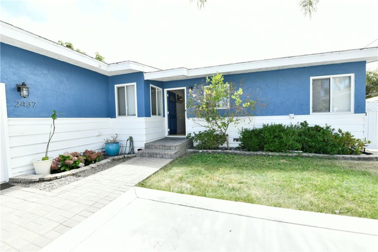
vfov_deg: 81.2
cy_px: 126
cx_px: 189
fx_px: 147
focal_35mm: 14
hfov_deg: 104.2
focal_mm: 14
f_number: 6.3
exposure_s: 1/100
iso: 100
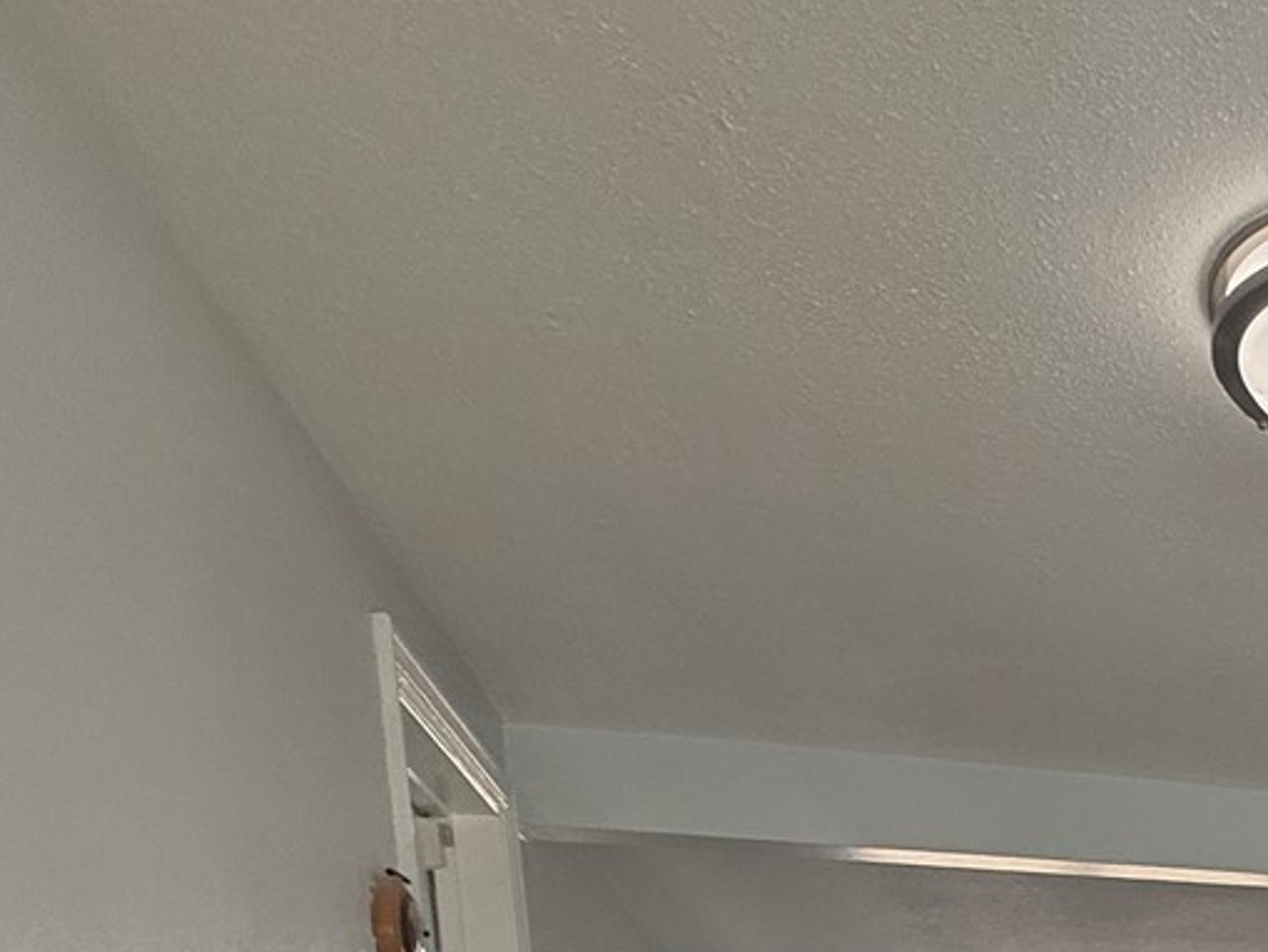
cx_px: 1731
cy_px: 1323
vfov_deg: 26.4
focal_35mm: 44
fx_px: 1612
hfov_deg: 31.0
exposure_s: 1/120
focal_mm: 2.22
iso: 160
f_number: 2.2
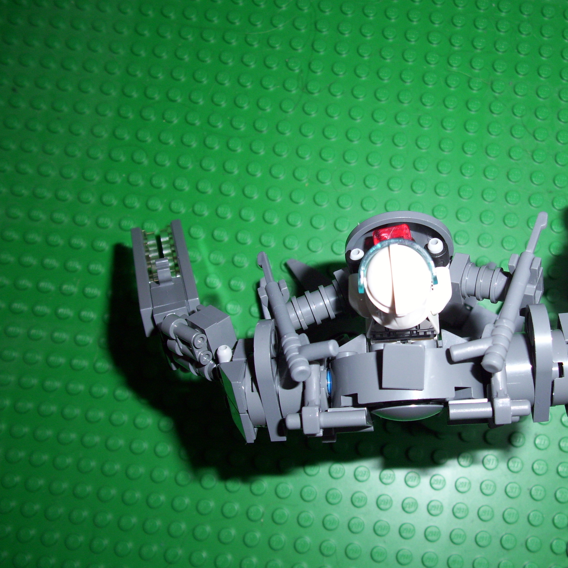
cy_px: 276
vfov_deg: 39.2
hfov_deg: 38.7
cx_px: 383
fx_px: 798
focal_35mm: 43
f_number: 2.9
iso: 80
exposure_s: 1/40
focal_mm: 5.7
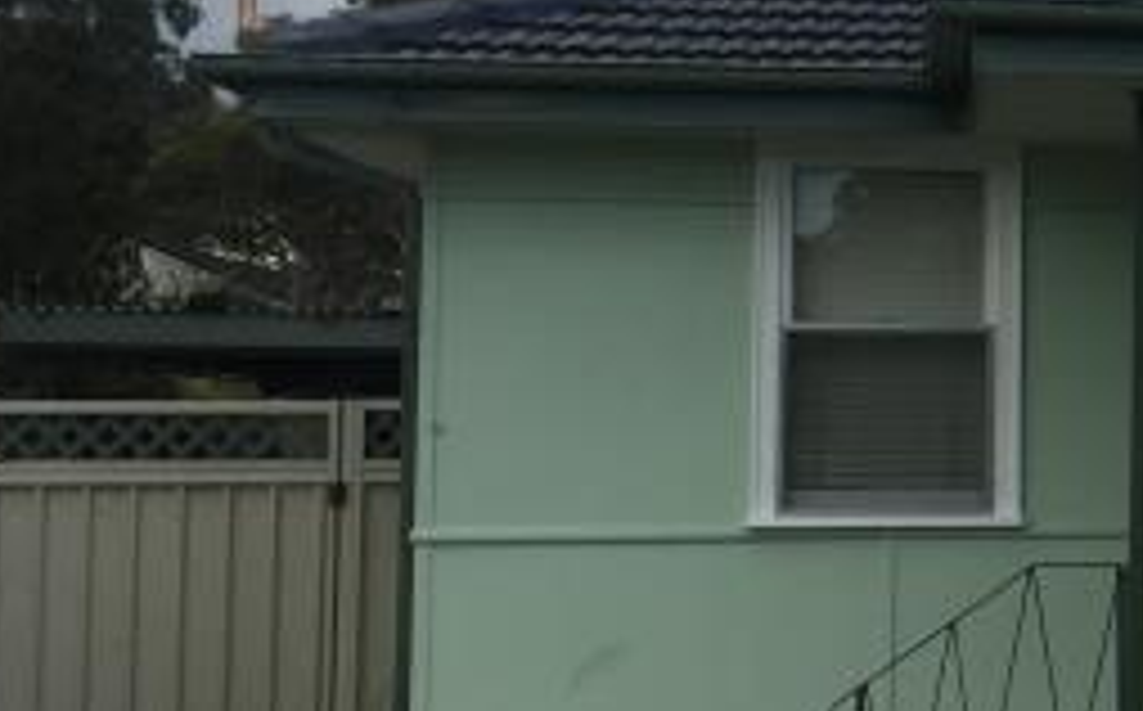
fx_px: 3018
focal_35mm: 97
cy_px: 288
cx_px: 1588
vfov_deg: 13.4
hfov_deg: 19.4
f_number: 2.2
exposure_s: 1/964
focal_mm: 4.15
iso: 32
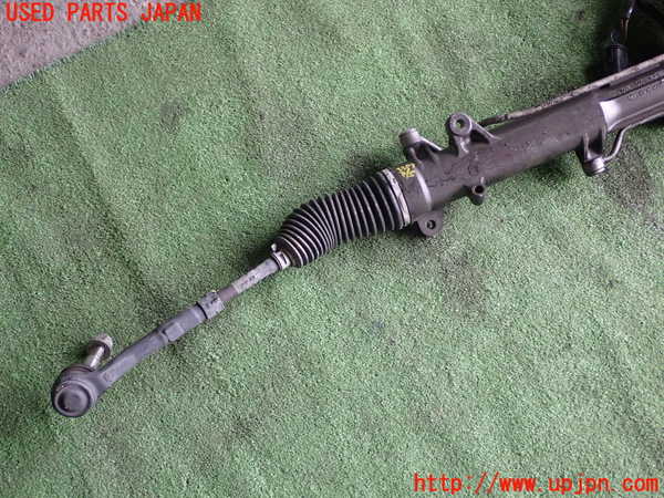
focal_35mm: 44
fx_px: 844
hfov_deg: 42.9
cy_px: 249
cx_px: 332
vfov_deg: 32.9
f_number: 2.9
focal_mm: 7.84
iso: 250
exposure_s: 1/40
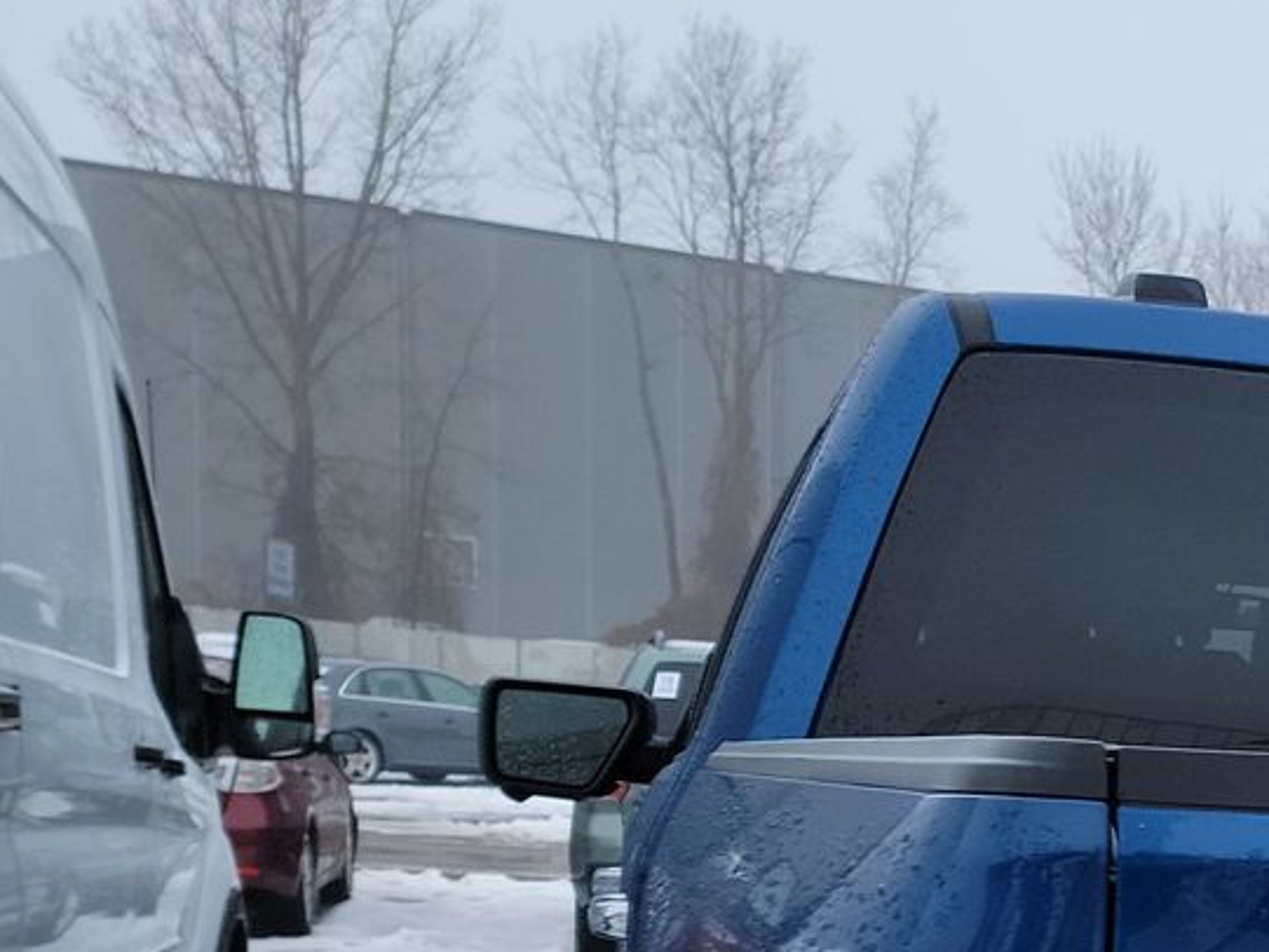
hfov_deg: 22.7
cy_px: 1165
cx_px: 1872
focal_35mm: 71
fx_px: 2603
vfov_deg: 19.4
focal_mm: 6.7
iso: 58
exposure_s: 1/59
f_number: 1.8
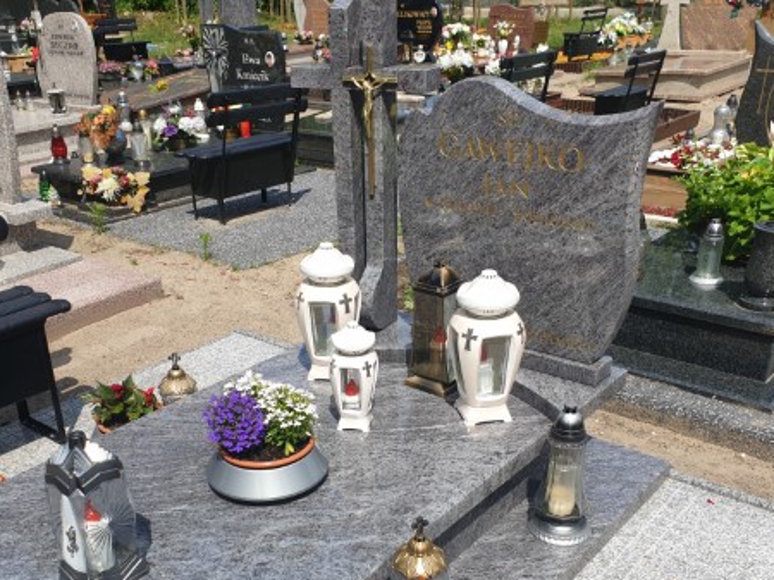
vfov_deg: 38.1
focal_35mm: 37
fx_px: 827
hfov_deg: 50.1
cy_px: 399
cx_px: 349
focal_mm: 4.3
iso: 50
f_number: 2.4
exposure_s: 1/1320
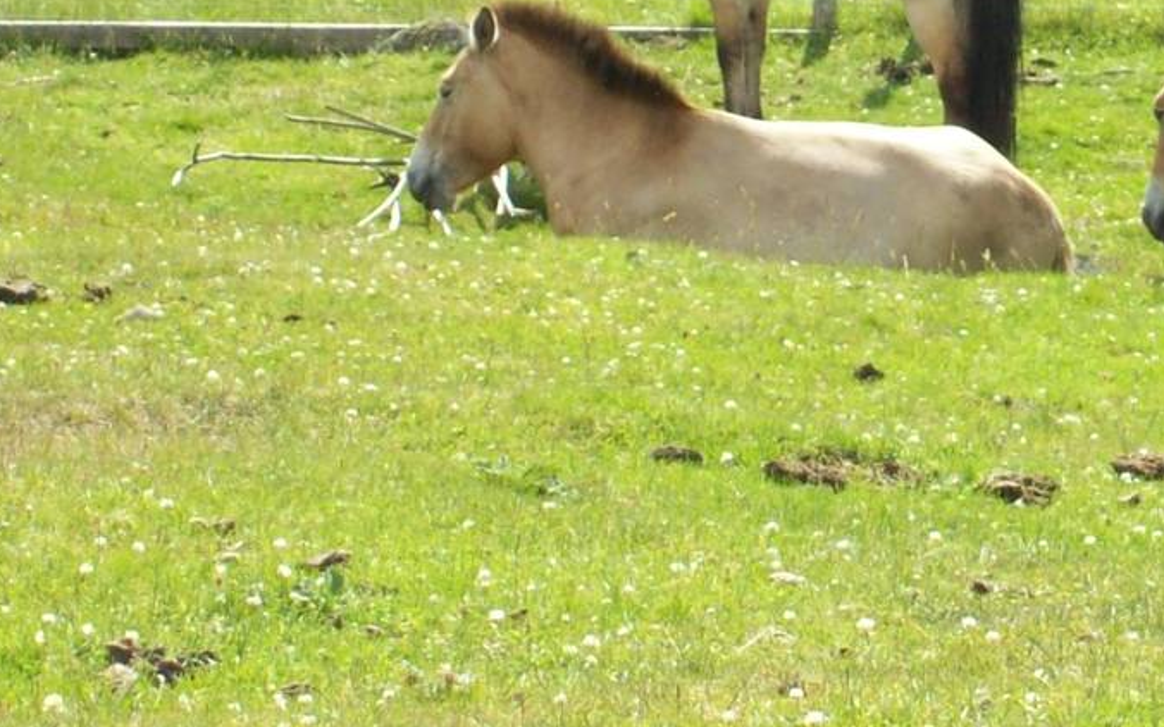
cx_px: 1173
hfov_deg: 7.7
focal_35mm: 271
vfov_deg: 4.8
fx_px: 8594
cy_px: -167
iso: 80
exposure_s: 1/276
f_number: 4.8
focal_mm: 18
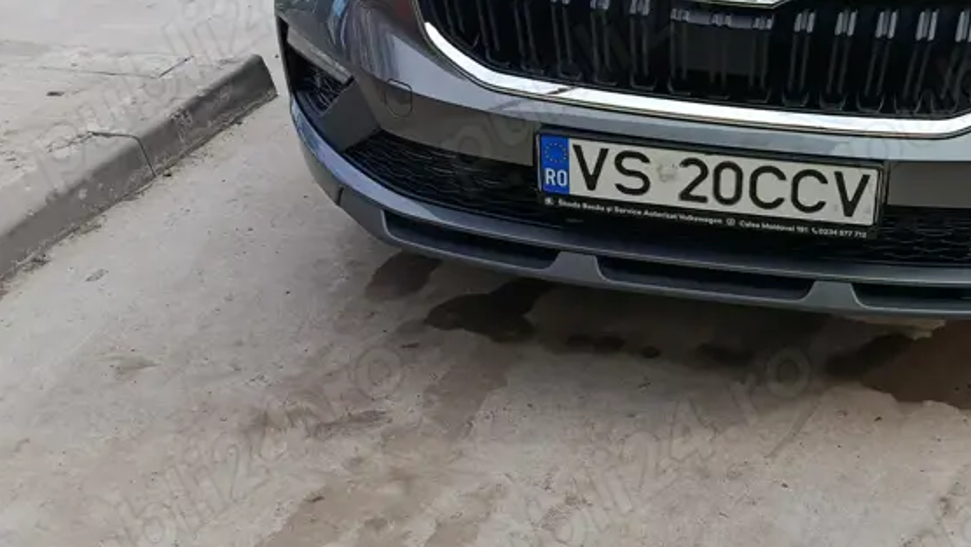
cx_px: 828
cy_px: 70
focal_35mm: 47
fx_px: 1210
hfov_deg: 41.1
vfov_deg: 24.8
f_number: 1.7
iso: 50
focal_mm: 5.24
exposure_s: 1/105
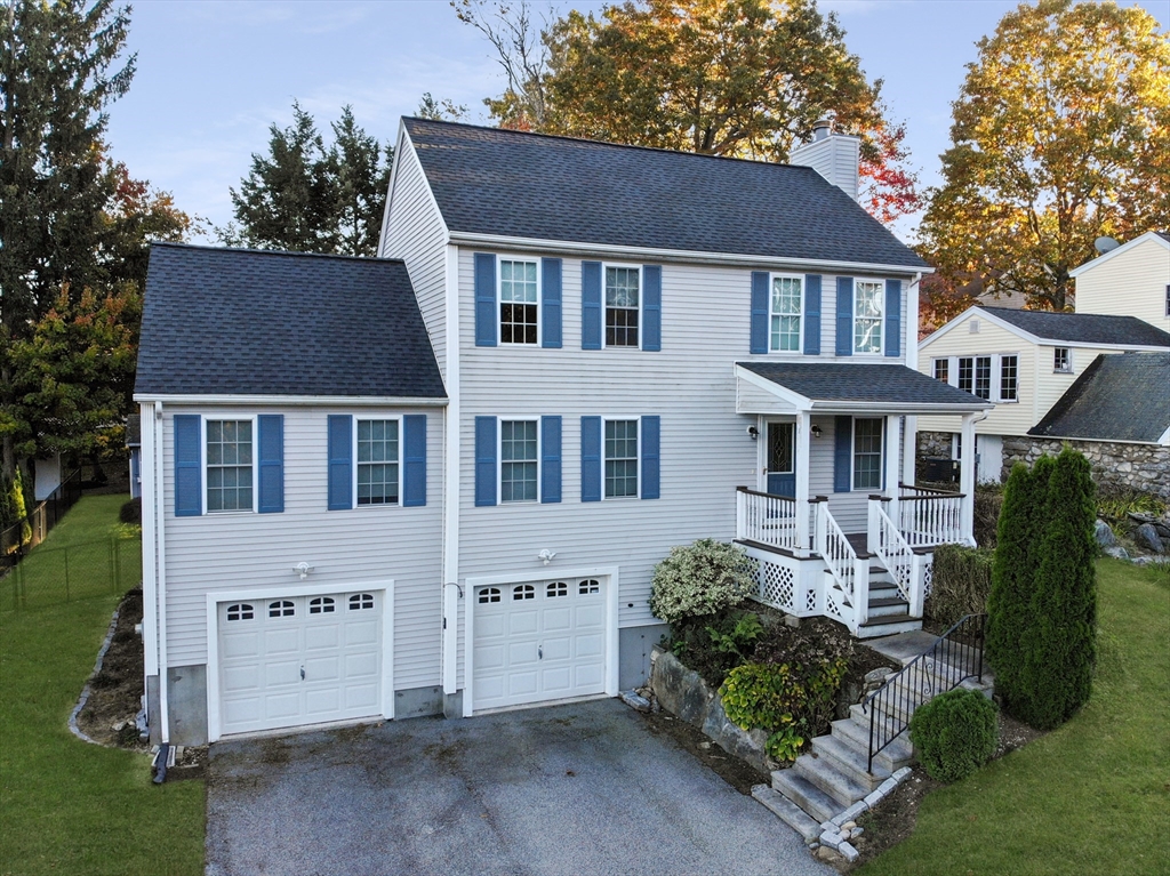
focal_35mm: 24
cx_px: 585
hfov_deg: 71.6
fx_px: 811
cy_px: 438
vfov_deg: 56.8
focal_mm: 4.5
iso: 100
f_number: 2.8
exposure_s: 1/120
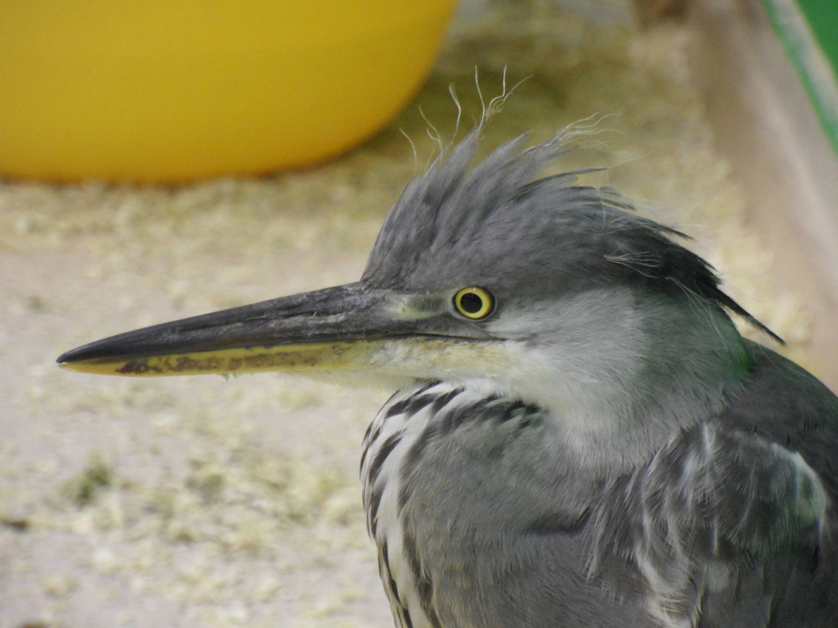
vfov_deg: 4.1
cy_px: 314
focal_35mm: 360
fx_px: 8715
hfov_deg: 5.5
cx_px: 419
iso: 400
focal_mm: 58.5
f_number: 5.8
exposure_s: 1/10
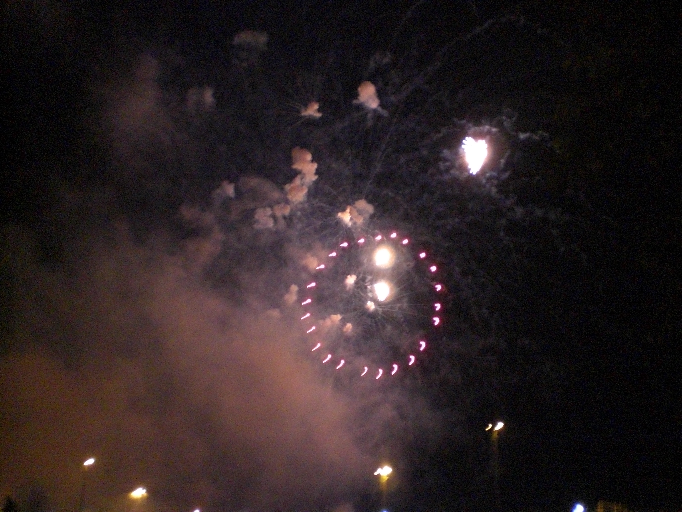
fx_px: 749
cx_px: 341
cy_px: 256
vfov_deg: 37.7
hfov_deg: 49.0
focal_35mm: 38
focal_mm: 6.3
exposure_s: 1/8
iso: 800
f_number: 3.1
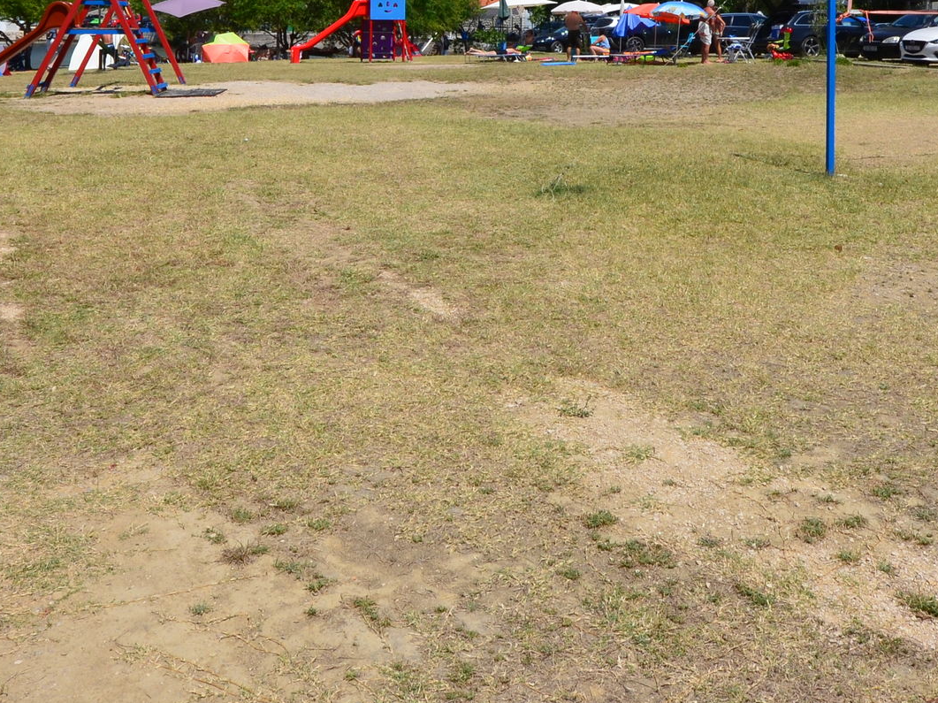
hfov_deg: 48.9
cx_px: 533
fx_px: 1029
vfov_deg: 33.5
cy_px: -44
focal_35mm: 38
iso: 200
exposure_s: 1/400
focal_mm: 10
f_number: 11
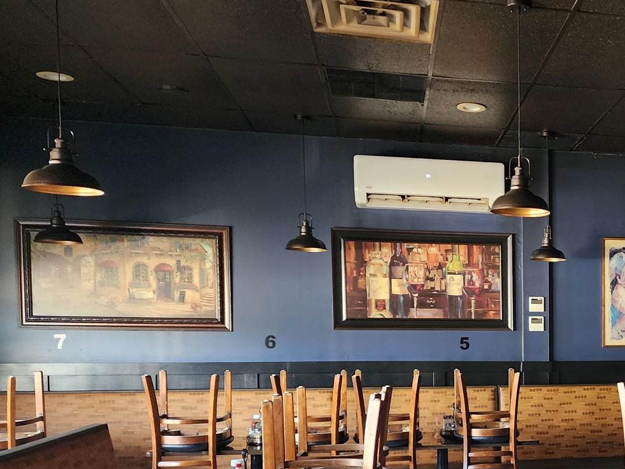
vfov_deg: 29.3
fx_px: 867
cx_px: 631
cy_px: 398
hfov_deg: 35.6
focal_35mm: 48
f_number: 1.8
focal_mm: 6.4
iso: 640
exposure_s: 1/24
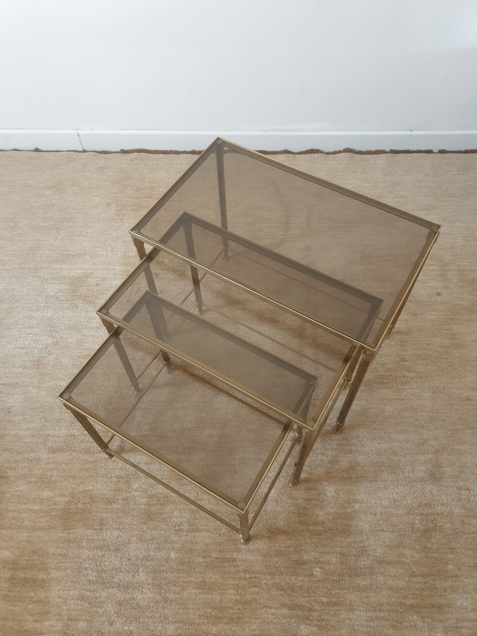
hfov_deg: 53.1
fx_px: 478
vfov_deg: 67.3
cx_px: 238
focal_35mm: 26
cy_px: 318
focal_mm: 4.3
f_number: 1.5
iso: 250
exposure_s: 1/33
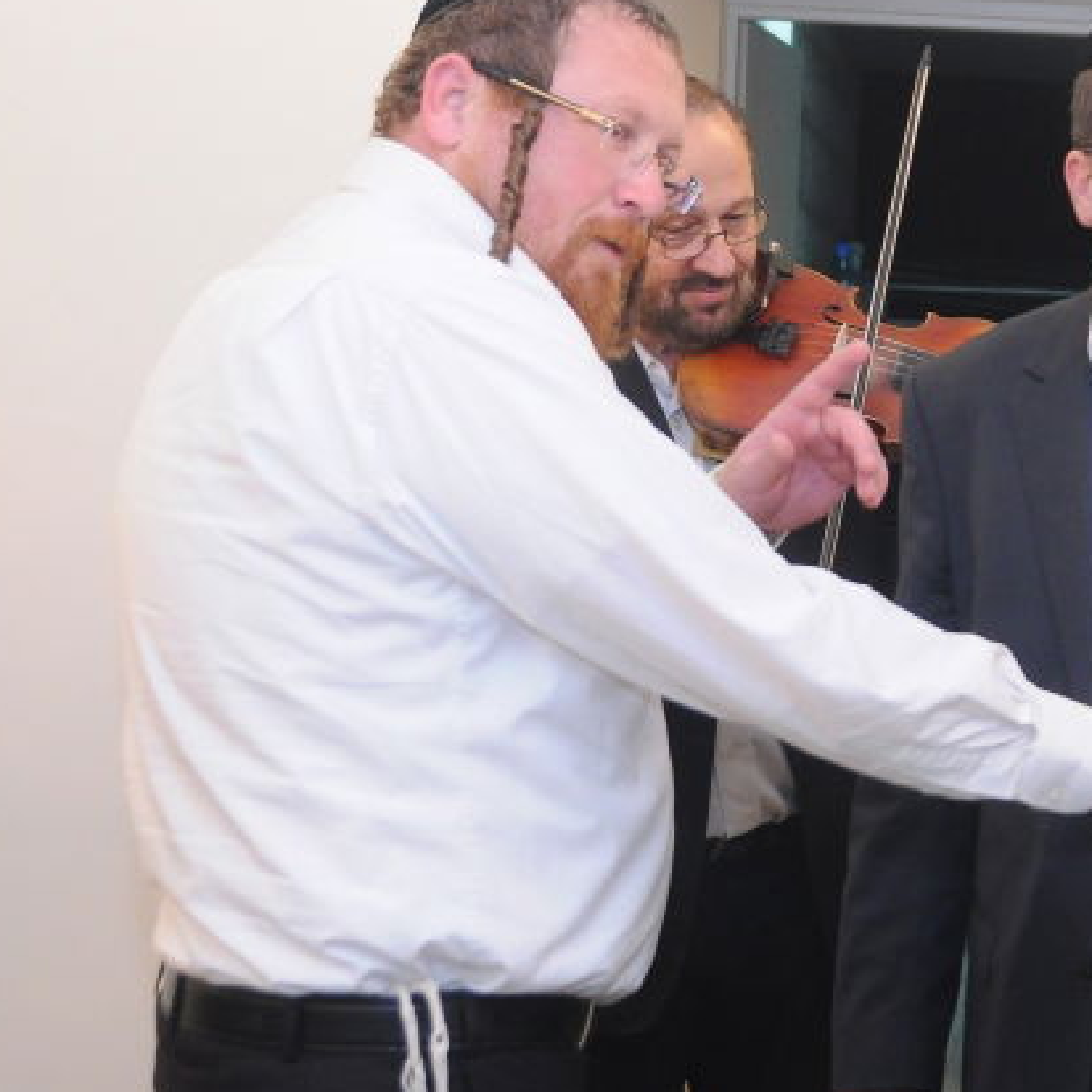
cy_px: 460
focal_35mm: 82
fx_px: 2927
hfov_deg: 20.1
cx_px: 1235
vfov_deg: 21.1
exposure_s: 1/80
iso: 1000
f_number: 3.8
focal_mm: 26
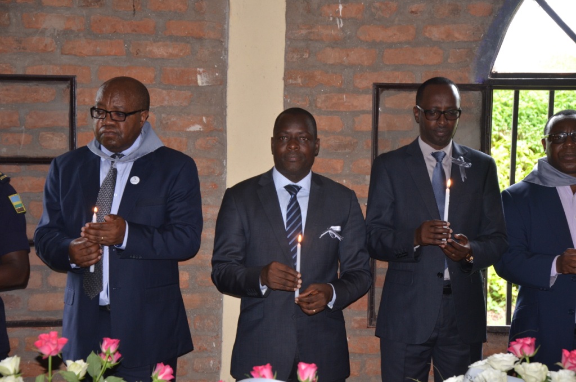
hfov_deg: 26.0
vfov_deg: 17.4
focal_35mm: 78
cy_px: 191
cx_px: 288
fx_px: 1245
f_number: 5
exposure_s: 1/60
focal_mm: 52
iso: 800
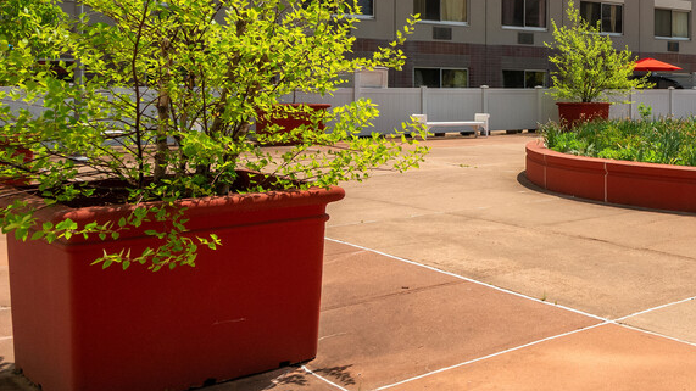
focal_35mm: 44
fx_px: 812
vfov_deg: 26.7
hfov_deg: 37.6
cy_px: 95
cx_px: 792
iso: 400
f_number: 8
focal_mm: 16
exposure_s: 1/500
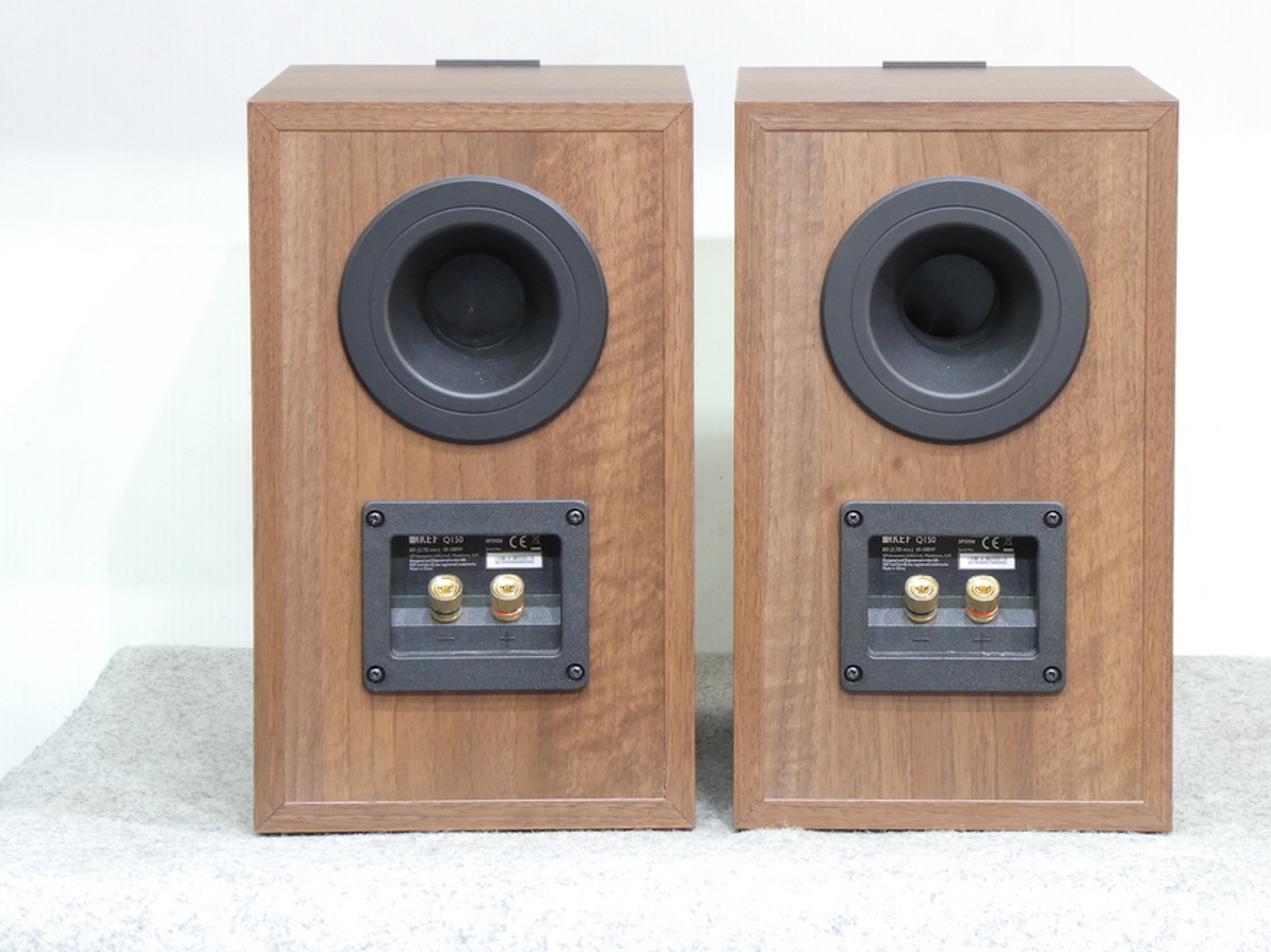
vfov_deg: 10.9
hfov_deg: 14.5
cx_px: 691
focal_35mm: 136
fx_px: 4993
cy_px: 446
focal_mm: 22.3
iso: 200
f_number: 5.2
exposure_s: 1/3.2
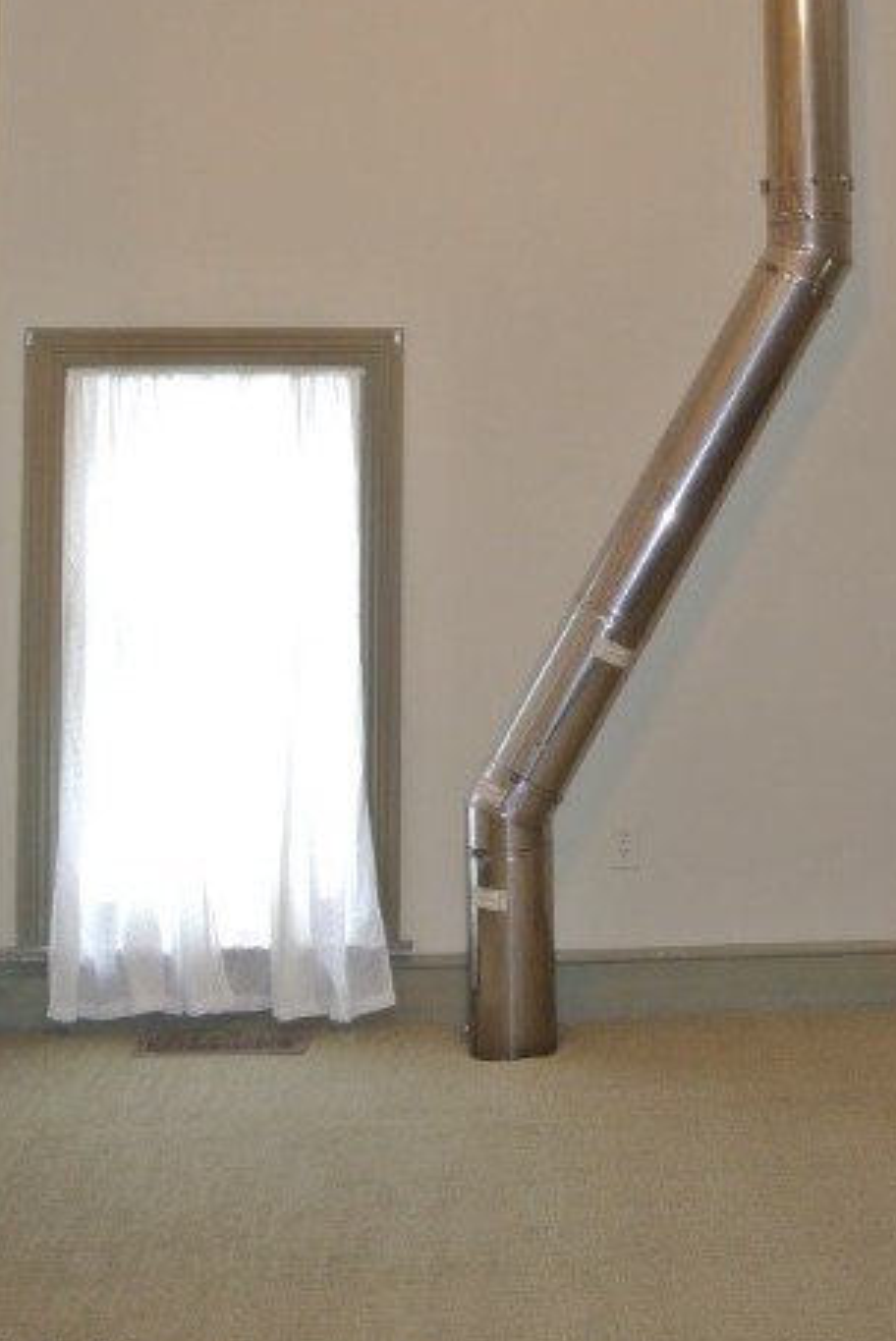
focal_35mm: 49
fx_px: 1826
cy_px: 292
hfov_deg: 27.2
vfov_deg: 39.0
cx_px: 679
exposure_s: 1/60
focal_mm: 11
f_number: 3.5
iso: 560
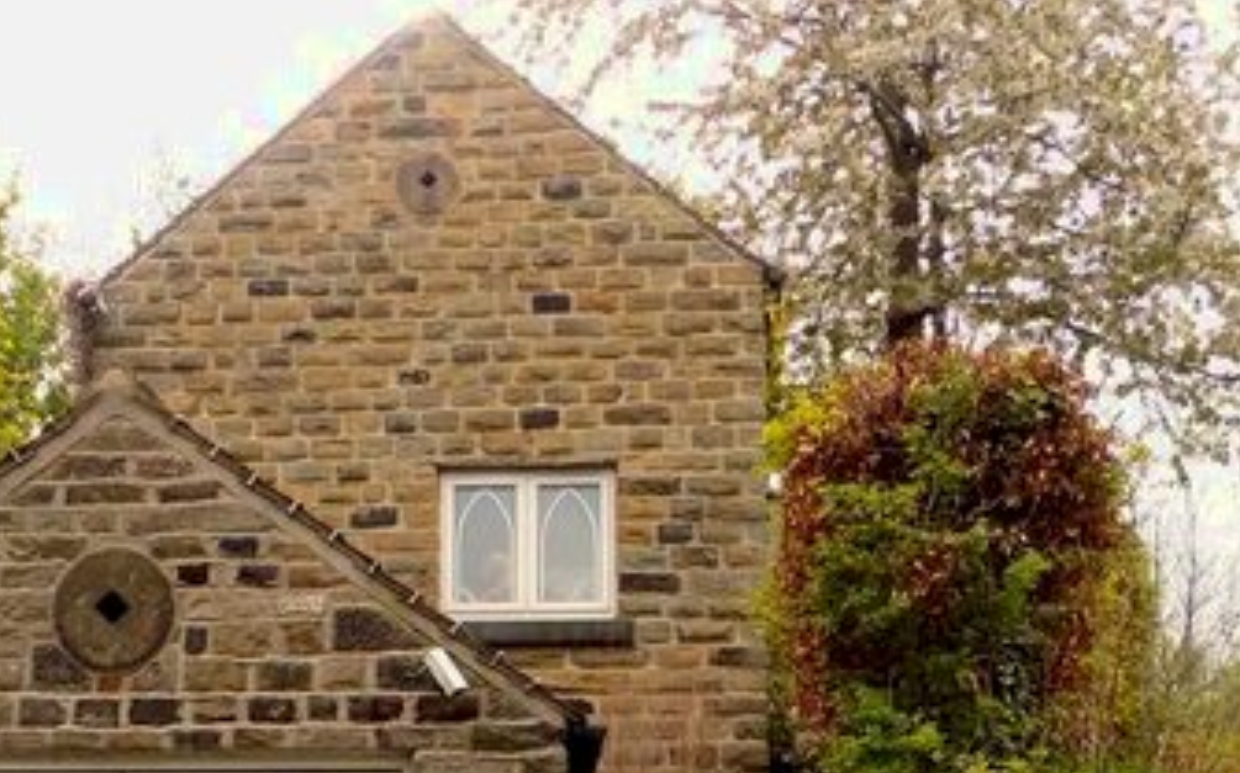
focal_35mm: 51
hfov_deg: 39.0
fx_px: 1723
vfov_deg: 23.7
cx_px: 389
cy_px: 849
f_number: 3.1
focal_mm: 4
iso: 80
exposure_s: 1/320
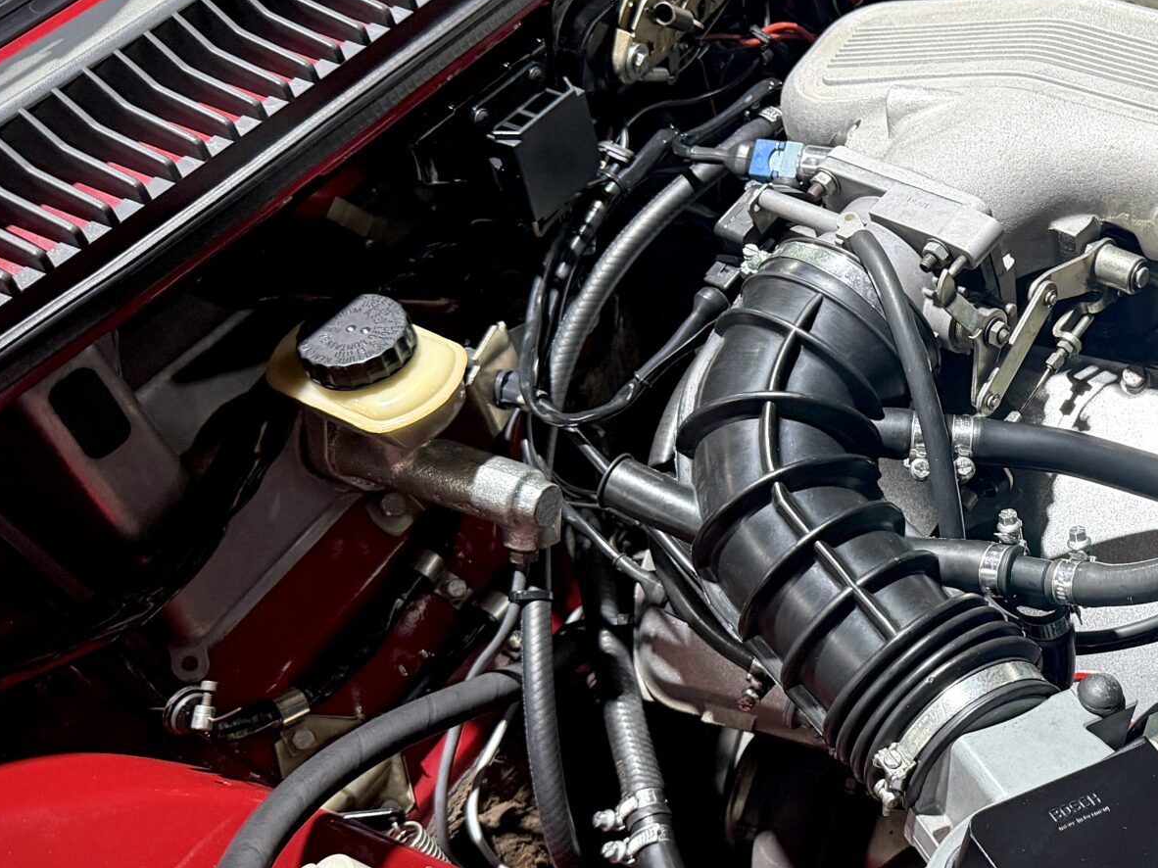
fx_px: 1739
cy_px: 493
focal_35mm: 52
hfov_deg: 34.2
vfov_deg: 28.0
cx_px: 1103
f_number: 1.78
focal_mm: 6.76
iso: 400
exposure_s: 1/50
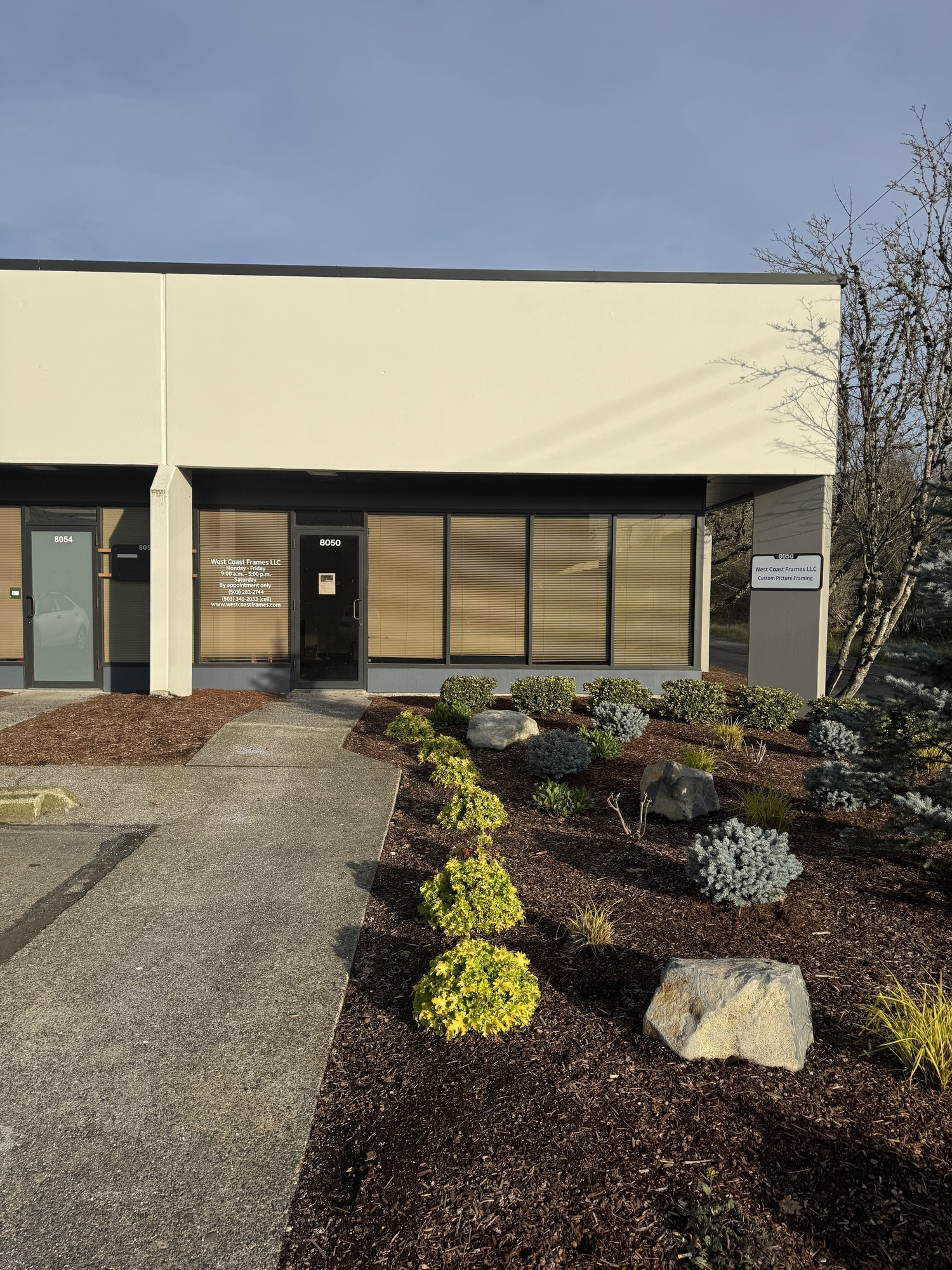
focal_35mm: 24
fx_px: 880
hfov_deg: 56.8
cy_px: 635
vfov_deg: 71.6
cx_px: 476
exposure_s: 1/7092
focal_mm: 6.76
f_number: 1.78
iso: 80
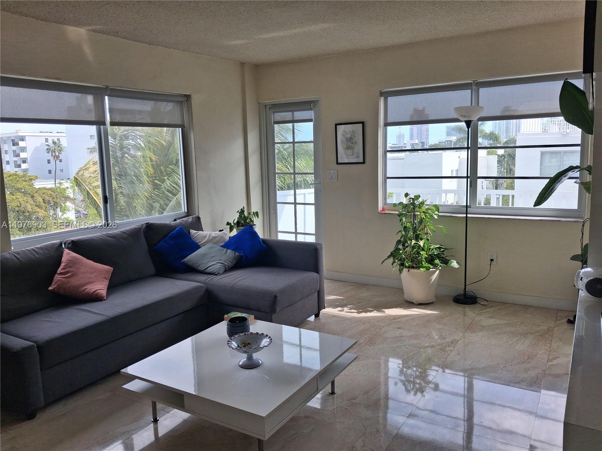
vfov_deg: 51.4
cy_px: 226
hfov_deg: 65.3
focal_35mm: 27
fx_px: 470
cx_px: 301
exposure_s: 1/158
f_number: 1.8
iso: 25
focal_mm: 4
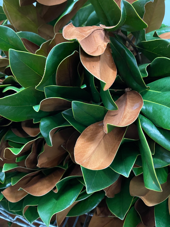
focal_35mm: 26
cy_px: 114
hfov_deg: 53.1
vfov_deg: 67.3
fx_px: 170
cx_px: 85
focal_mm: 5.1
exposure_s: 1/30
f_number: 1.6
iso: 640
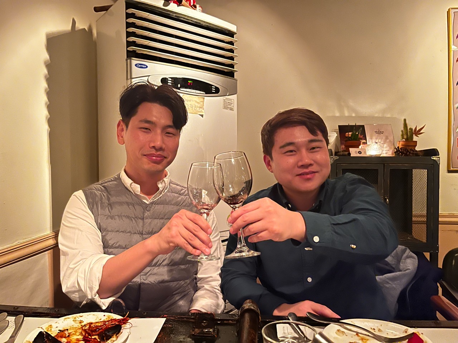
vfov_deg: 53.1
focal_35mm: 26
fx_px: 344
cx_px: 229
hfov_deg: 67.3
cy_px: 172
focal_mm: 5.1
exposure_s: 1/24
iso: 1000
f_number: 1.6
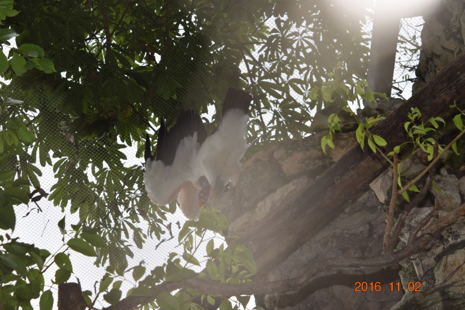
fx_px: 1065
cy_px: 155
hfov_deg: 24.6
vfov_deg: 16.5
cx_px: 232
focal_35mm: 82
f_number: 7.1
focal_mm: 55
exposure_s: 1/200
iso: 100
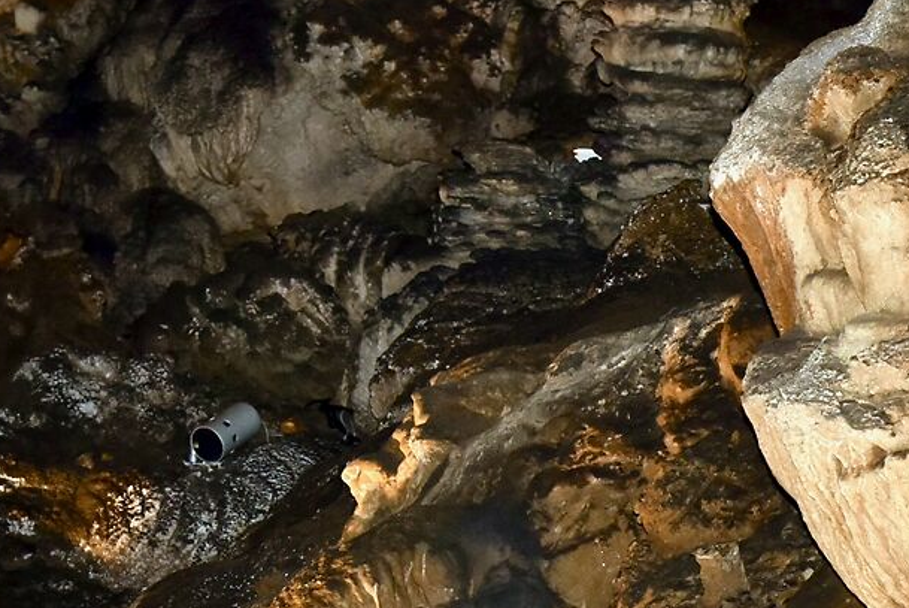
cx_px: 581
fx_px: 4978
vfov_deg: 6.9
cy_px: 657
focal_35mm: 197
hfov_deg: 10.4
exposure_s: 1/60
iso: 1000
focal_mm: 50
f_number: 5
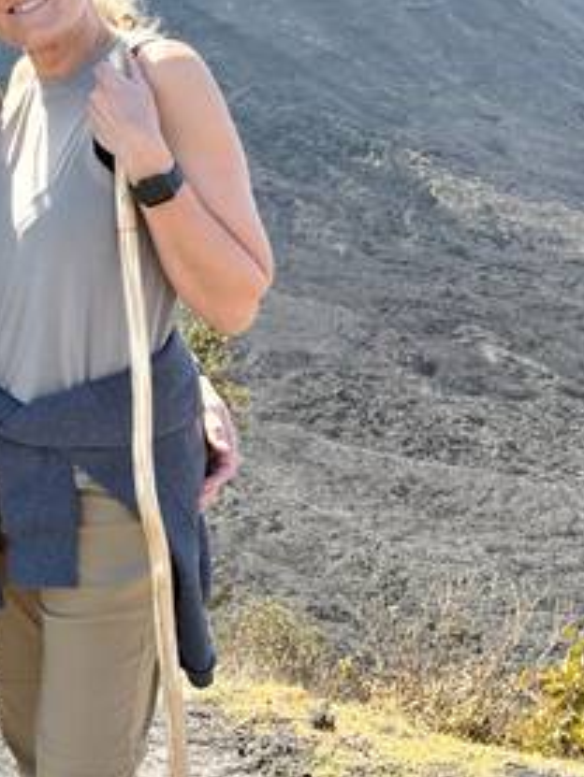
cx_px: -65
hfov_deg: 22.9
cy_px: 196
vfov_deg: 31.6
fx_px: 1349
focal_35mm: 60
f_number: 1.6
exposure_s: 1/1848
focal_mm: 5.96
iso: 64
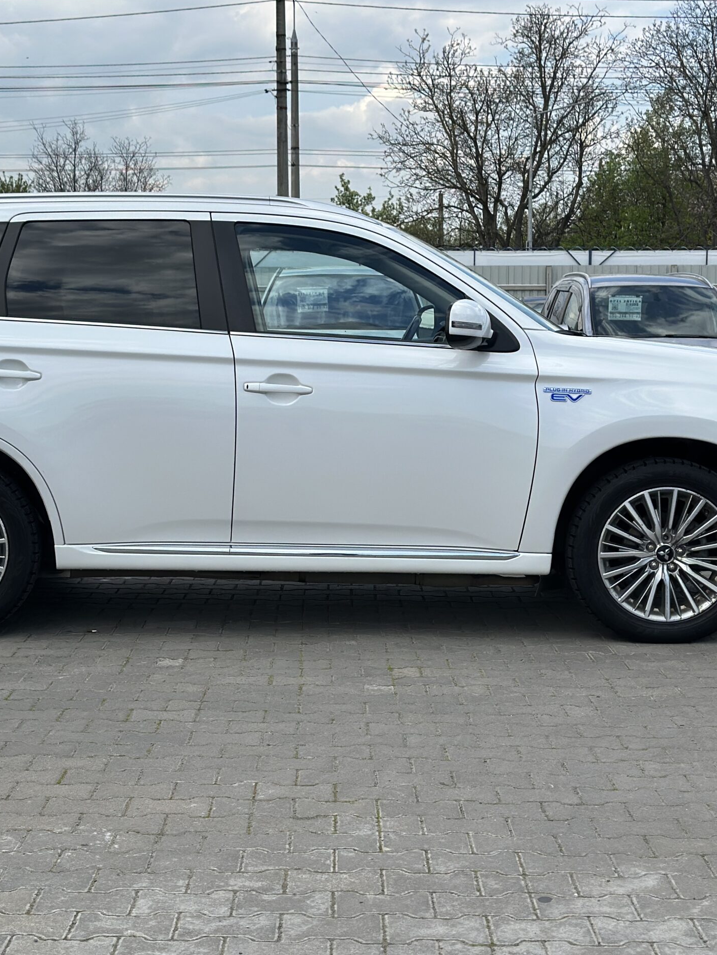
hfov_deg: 22.6
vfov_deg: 29.8
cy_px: 479
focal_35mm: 65
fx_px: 1795
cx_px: 305
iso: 100
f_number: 1.78
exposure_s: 1/3472
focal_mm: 6.86
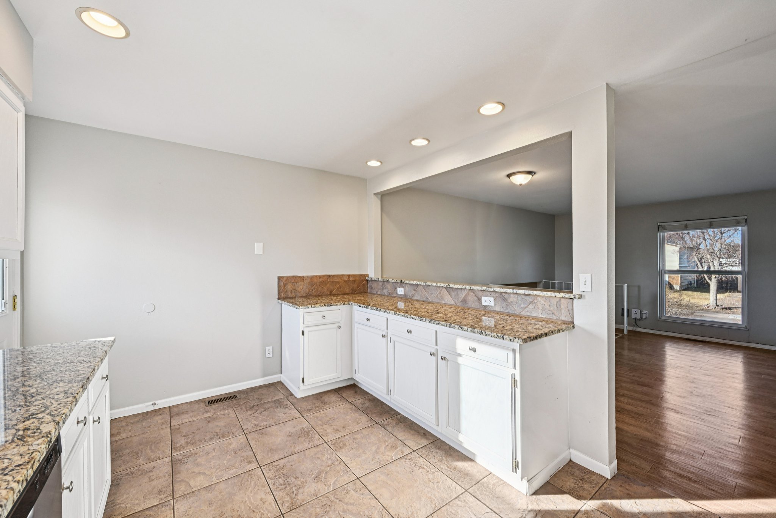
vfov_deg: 81.2
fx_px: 302
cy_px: 259
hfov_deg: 104.3
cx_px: 388
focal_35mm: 14
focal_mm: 14
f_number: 11
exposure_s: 1/15
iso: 400
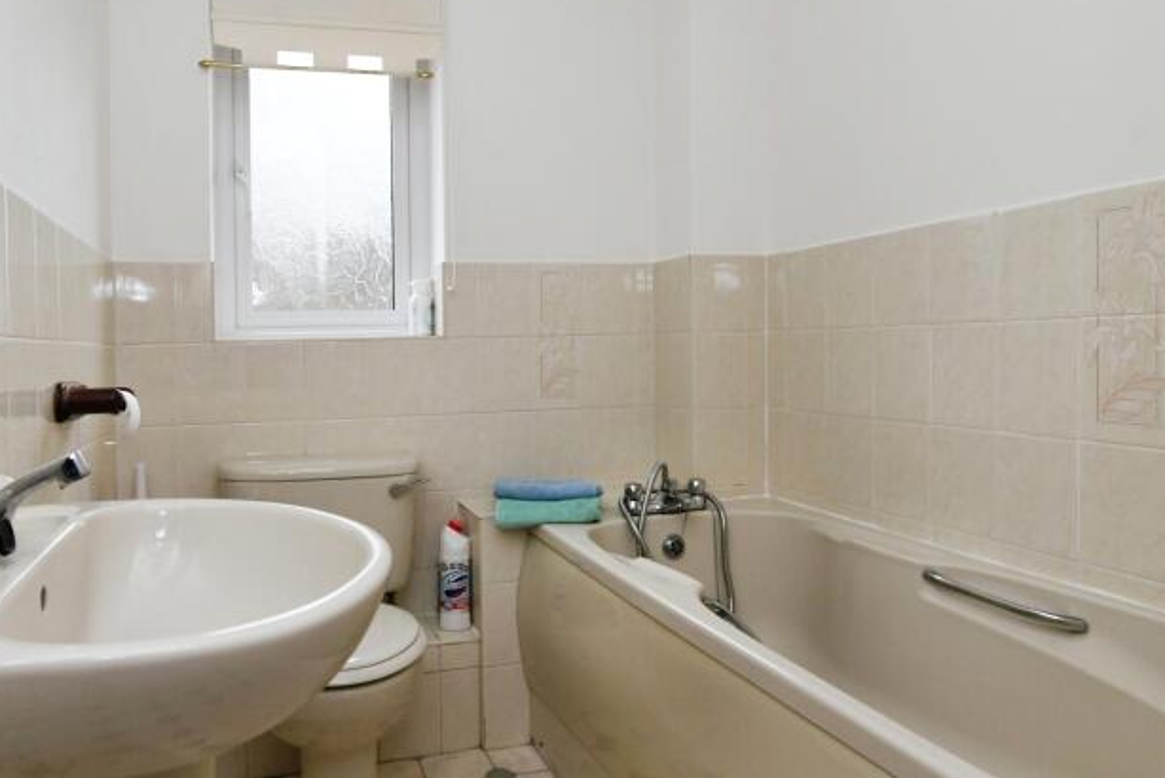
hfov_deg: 70.4
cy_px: 409
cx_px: 444
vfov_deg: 51.3
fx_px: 809
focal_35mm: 25
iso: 800
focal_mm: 15
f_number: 10
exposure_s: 1/60
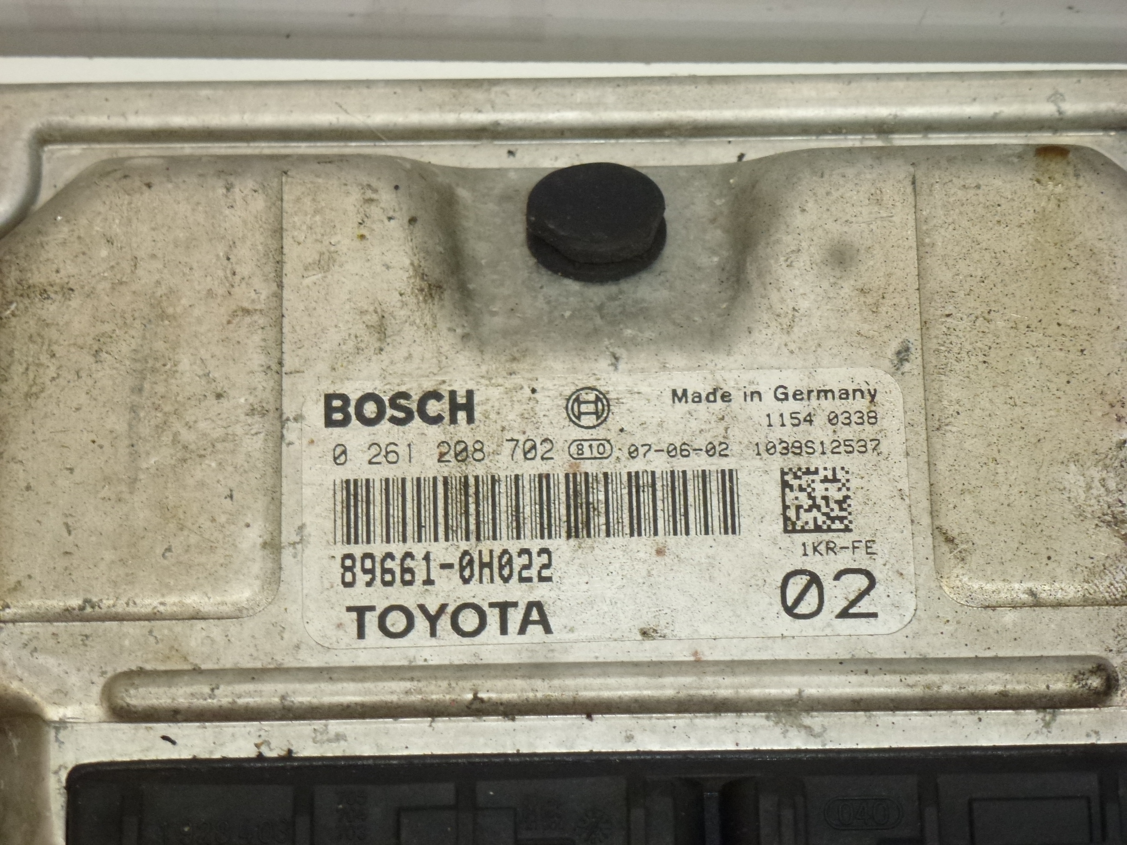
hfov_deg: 18.9
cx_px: 564
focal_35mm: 104
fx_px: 3386
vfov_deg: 14.2
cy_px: 422
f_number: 5
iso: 400
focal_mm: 18.7
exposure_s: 1/125
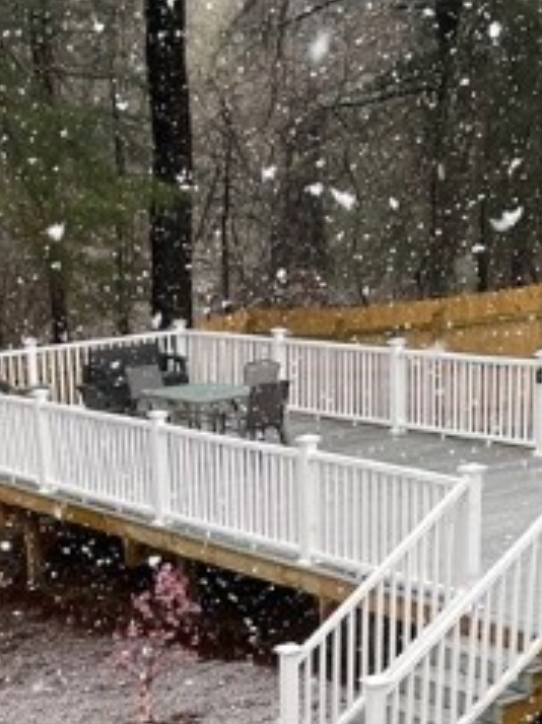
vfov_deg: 21.3
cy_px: 919
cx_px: -3
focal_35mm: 84
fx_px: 1757
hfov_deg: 17.1
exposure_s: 1/139
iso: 32
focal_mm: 5.1
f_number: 1.6
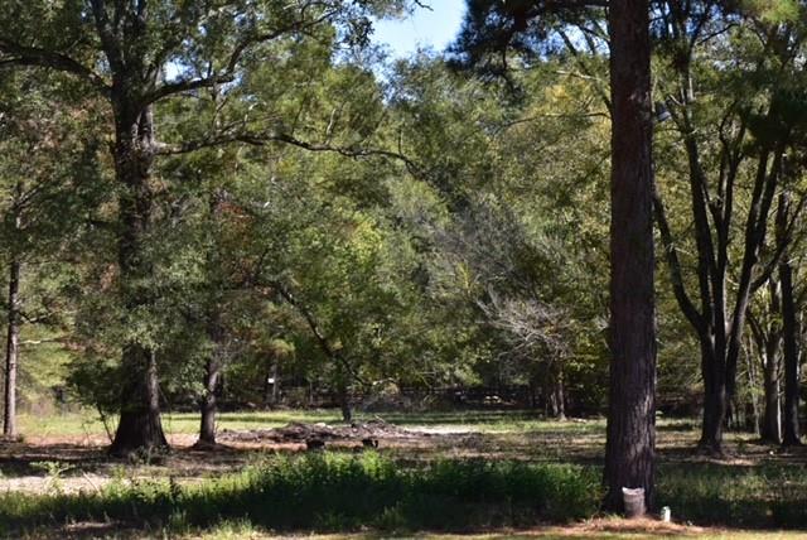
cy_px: 270
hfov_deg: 18.9
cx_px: 404
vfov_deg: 12.7
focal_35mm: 108
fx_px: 2423
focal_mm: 72
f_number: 10
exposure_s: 1/250
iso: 400
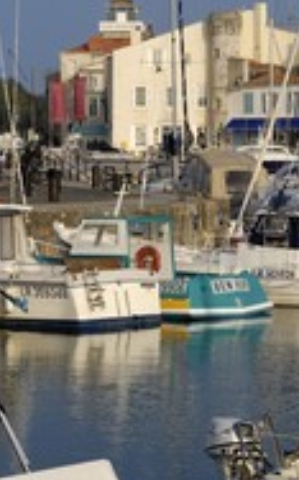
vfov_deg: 11.8
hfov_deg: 7.3
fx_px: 2328
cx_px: 198
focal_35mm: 178
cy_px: 171
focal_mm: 52
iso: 100
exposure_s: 1/160
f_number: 11
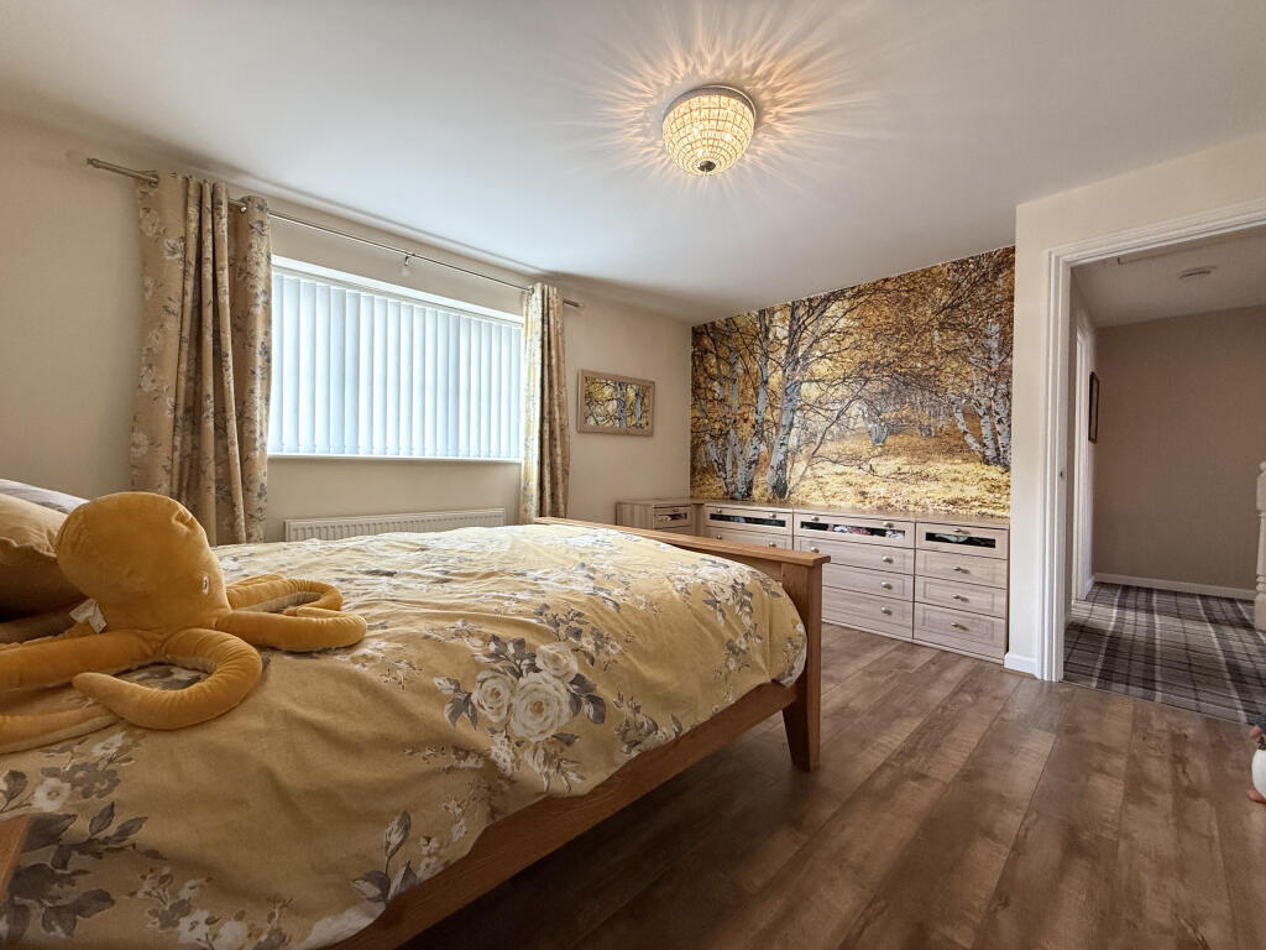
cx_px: 633
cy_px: 475
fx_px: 512
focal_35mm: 14
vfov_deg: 85.7
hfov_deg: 102.1
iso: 200
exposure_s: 1/100
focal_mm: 2.22
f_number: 2.2
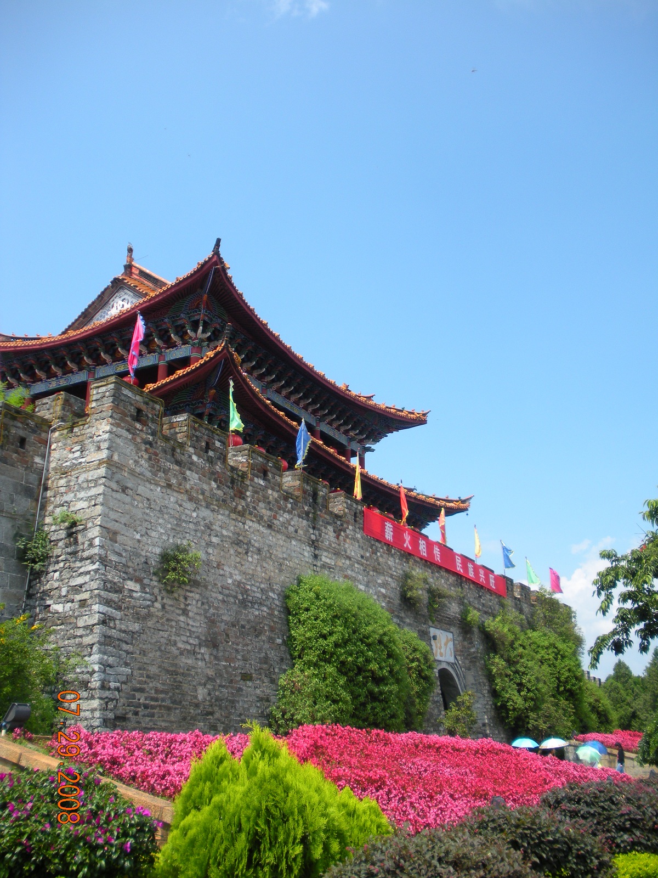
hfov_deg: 39.7
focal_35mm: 36
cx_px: 329
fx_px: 912
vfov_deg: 51.4
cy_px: 439
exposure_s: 1/450
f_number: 3.5
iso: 64
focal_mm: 6.3
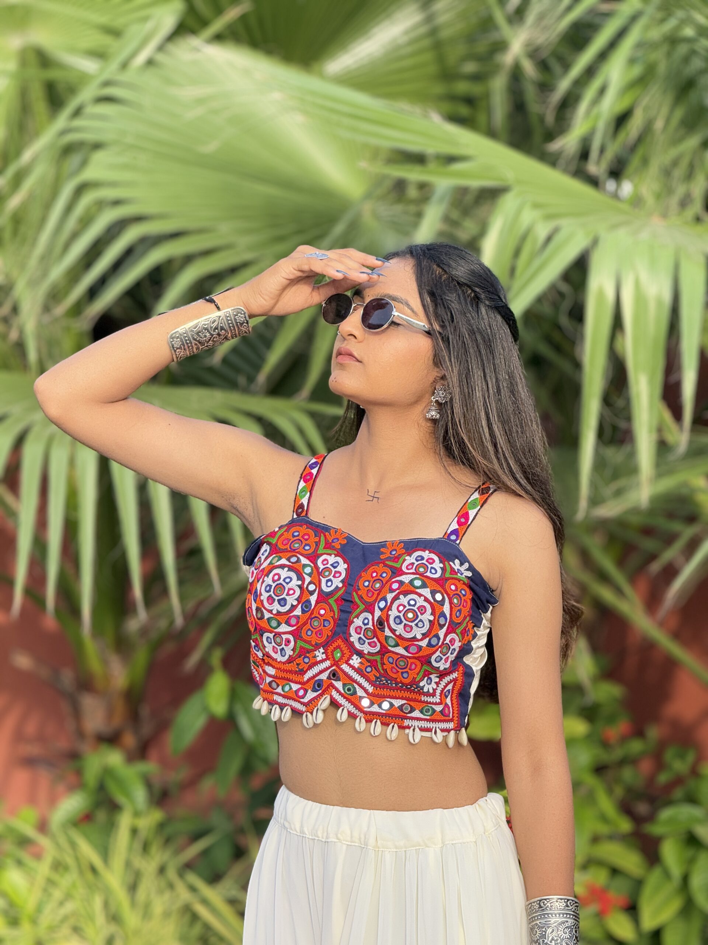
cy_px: 472
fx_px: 3272
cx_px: 354
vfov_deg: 16.4
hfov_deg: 12.3
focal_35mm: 120
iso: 50
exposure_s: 1/177
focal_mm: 15.66
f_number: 2.8
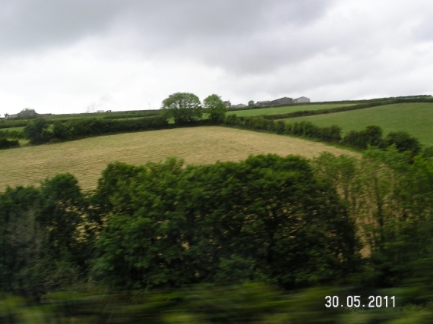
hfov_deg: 46.8
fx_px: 500
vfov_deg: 35.9
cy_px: 164
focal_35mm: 40
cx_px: 207
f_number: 5.6
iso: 100
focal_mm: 7.8
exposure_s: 1/90
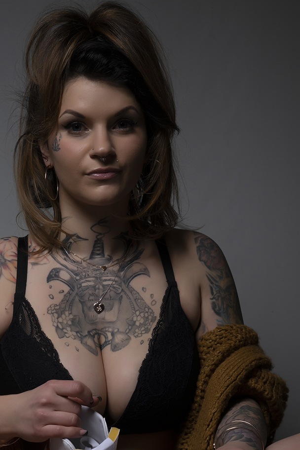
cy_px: 345
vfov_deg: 17.8
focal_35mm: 114
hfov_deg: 12.0
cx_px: 129
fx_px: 1425
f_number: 8
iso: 200
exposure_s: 1/200
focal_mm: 65
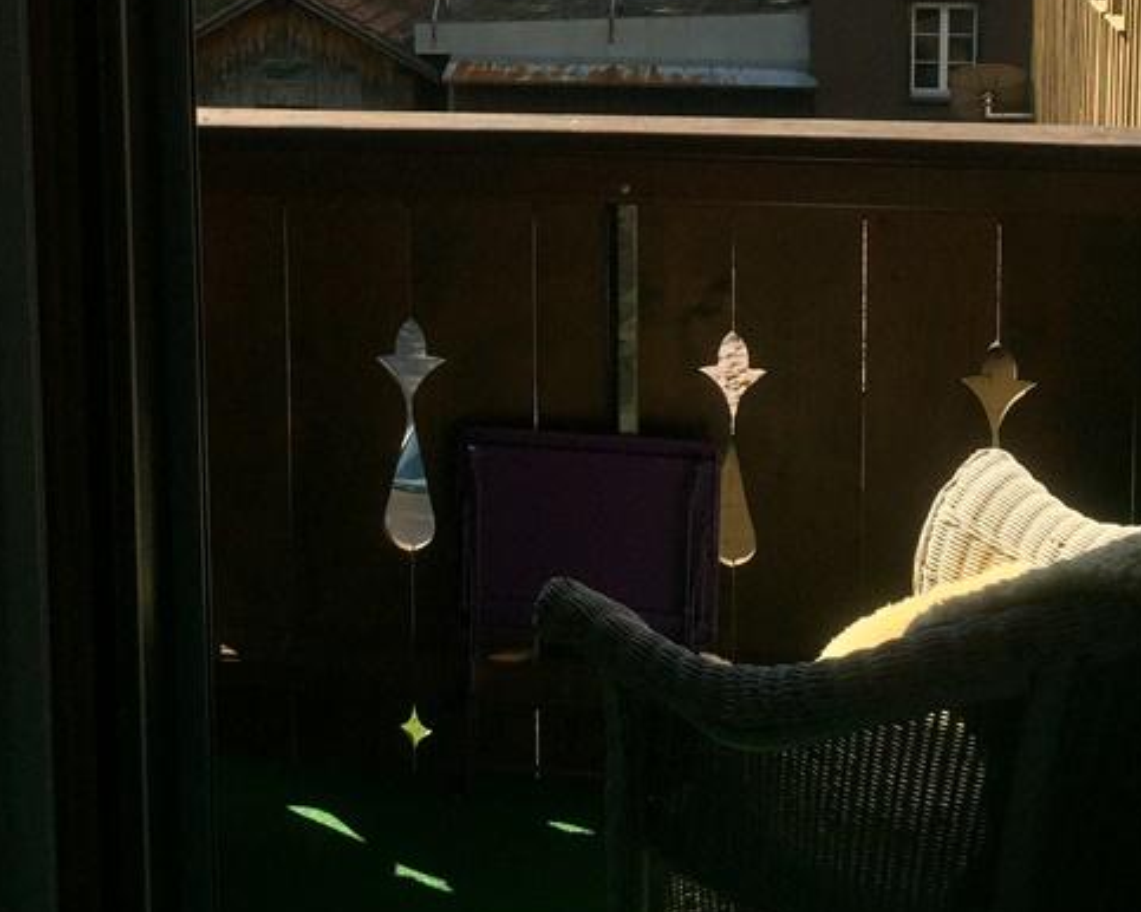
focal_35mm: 60
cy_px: 38
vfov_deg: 24.4
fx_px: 2025
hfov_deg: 31.4
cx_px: 513
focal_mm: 4.15
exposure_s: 1/2475
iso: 32
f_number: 2.2
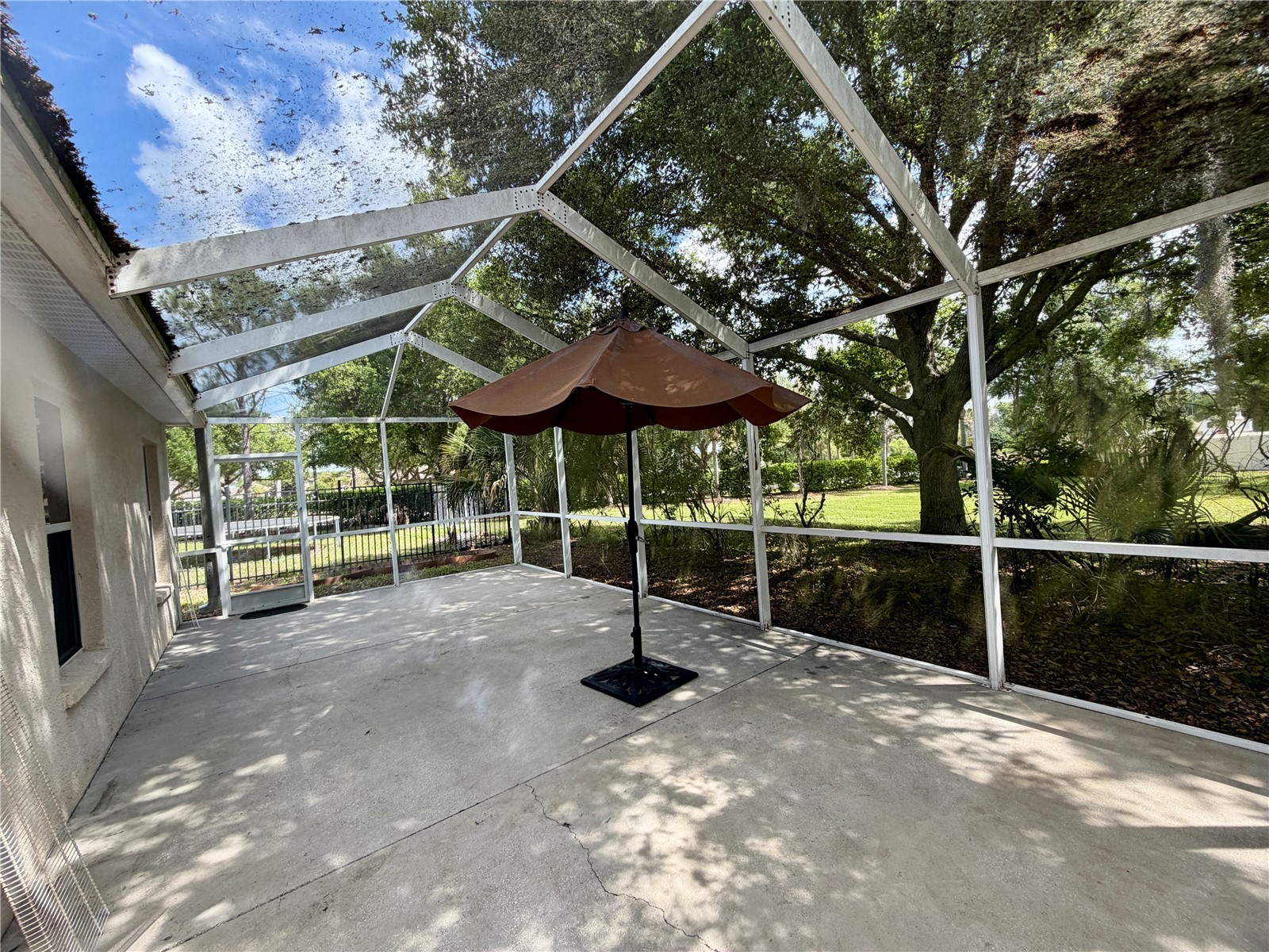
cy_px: 476
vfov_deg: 85.7
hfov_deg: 102.1
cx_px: 634
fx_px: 513
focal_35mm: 14
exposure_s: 1/232
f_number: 2.2
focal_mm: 2.22
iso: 40
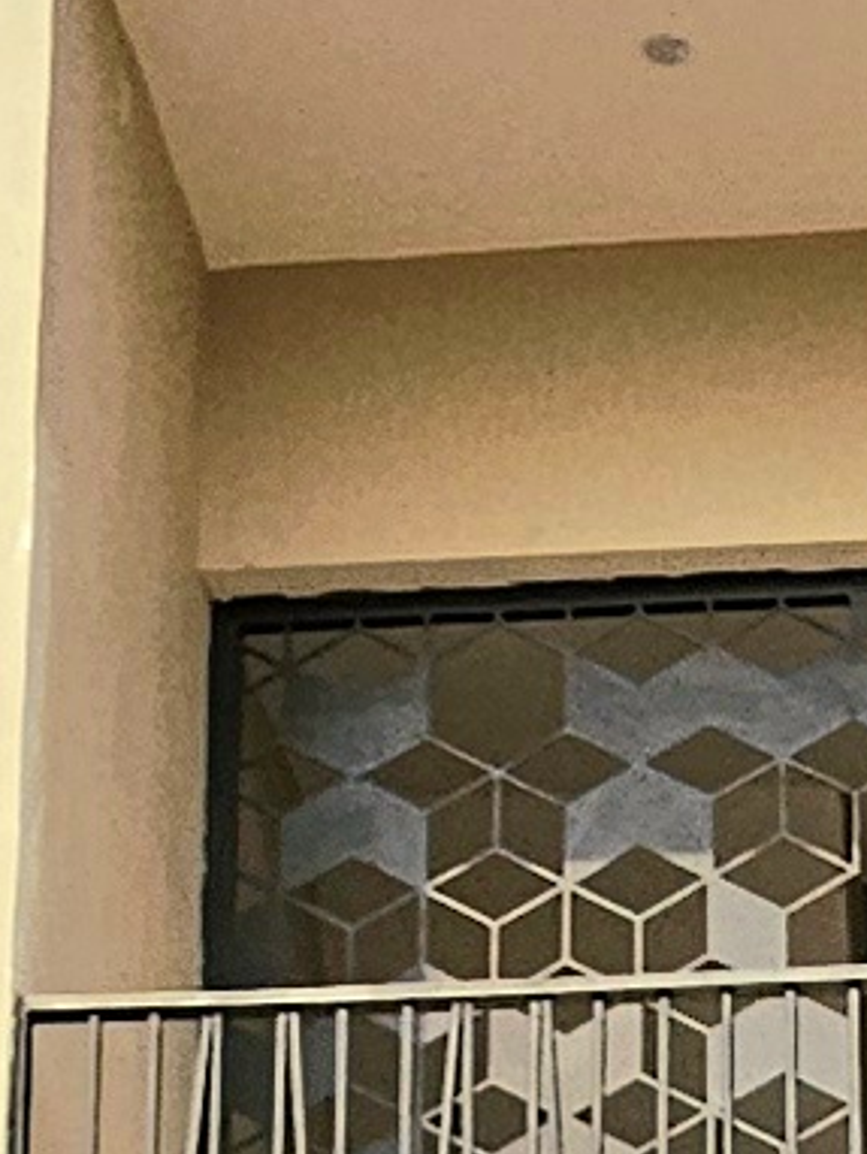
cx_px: 719
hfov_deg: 10.9
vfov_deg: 13.9
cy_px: 1553
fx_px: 4537
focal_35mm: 136
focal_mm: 2.2
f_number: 2.2
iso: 50
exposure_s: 1/3333
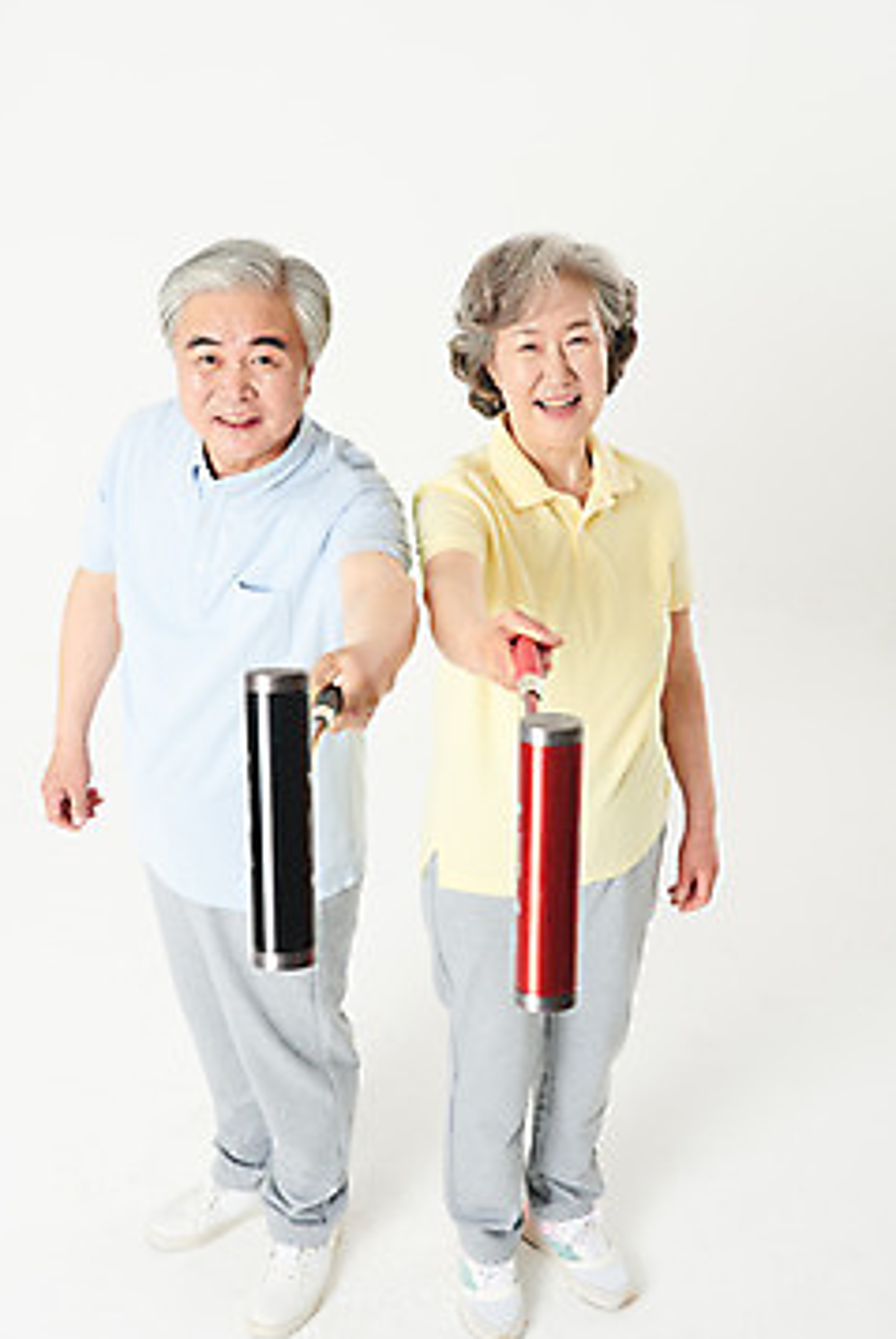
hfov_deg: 28.7
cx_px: 399
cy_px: 713
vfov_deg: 41.8
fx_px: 1749
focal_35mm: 47
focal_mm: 42
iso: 100
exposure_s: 1/125
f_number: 14
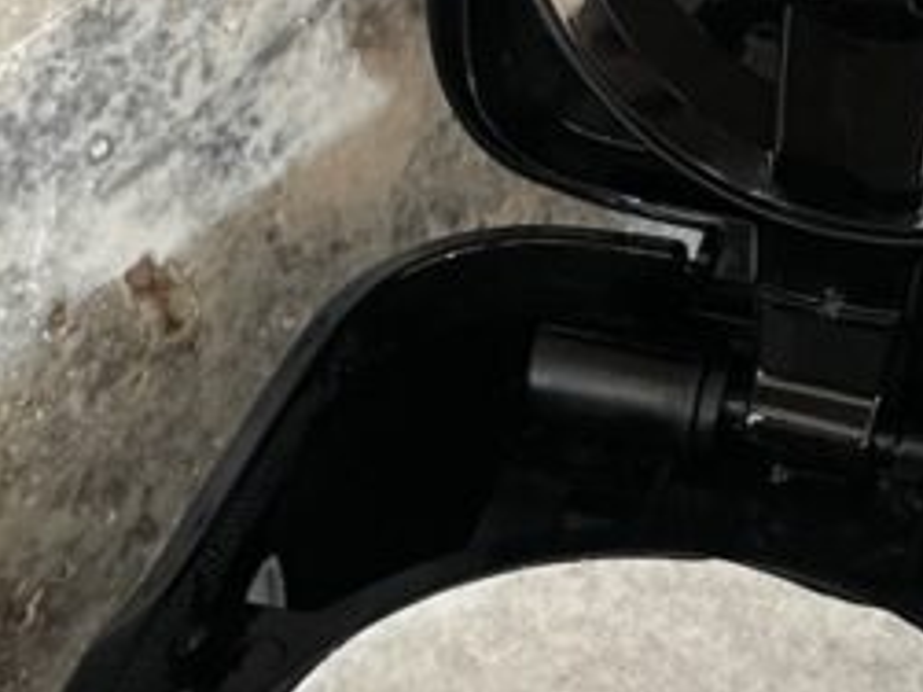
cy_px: 283
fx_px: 2825
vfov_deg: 13.9
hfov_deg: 18.4
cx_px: 699
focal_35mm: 106
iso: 500
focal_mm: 4.2
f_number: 1.6
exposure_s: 1/45
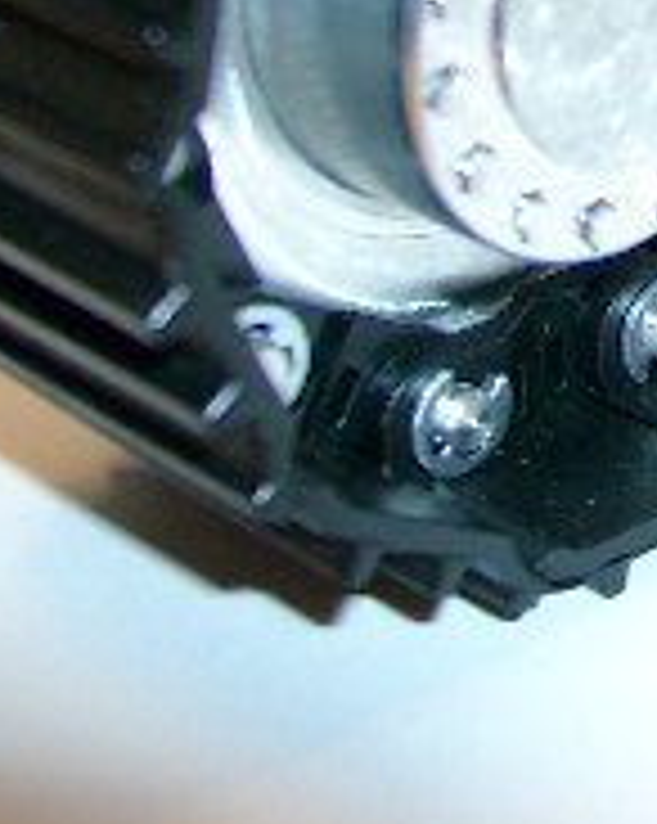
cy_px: -153
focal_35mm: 116
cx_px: 1170
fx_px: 2824
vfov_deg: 16.0
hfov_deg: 12.2
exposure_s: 1/60
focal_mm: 7.13
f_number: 2
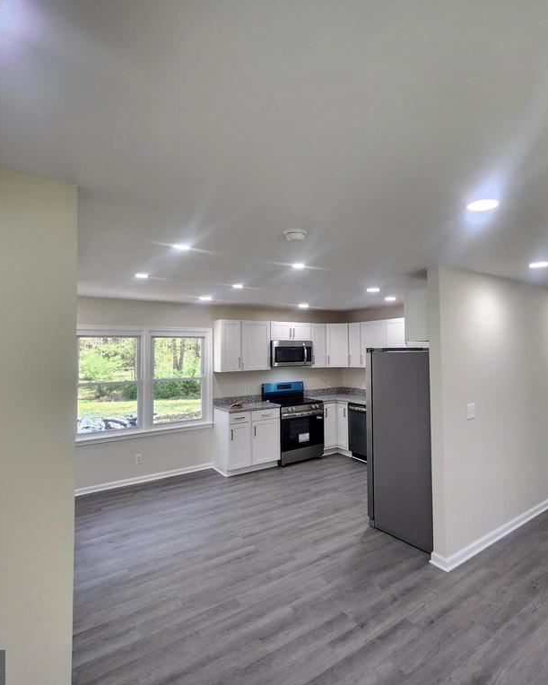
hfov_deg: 75.2
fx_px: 345
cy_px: 342
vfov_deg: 89.6
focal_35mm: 17
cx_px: 352
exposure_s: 1/60
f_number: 2.2
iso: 100
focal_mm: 2.2
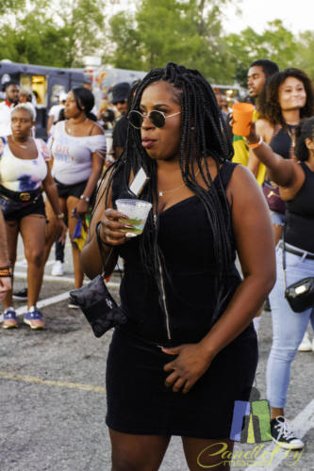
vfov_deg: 30.1
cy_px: 236
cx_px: 157
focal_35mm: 67
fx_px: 877
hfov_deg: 20.3
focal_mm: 45
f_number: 4.5
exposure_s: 1/100
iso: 3200
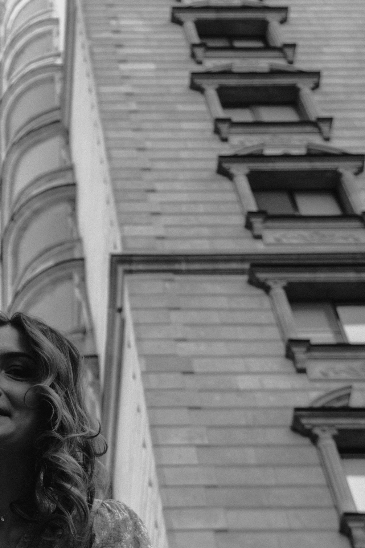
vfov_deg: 23.4
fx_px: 1277
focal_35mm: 84
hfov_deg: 15.8
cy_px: 525
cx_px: -28
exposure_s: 1/250
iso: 1000
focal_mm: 22.3
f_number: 3.6
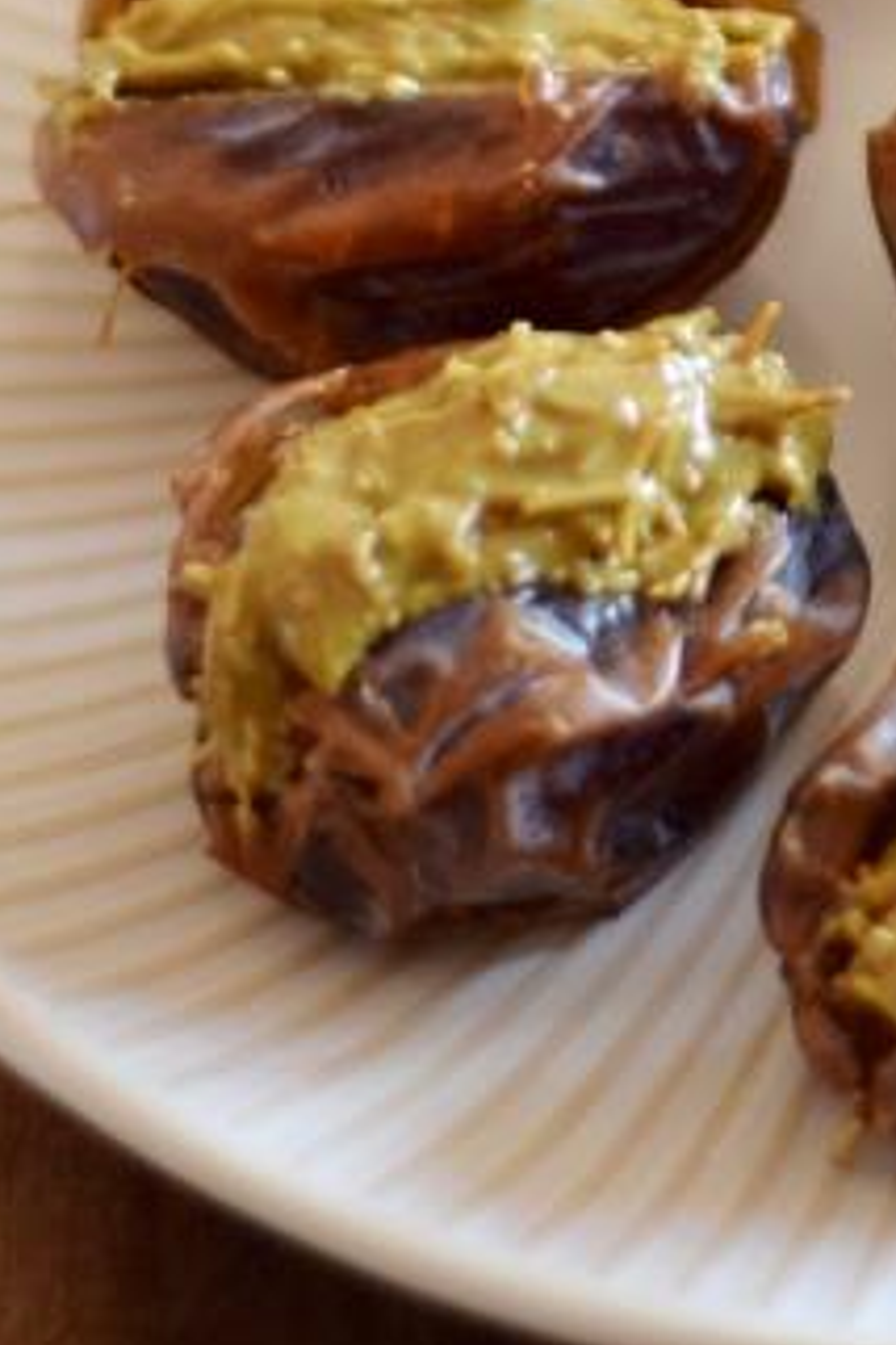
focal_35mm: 239
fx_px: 8922
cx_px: 1078
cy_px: -704
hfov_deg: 5.7
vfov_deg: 8.4
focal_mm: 50
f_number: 1.8
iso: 200
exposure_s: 1/250
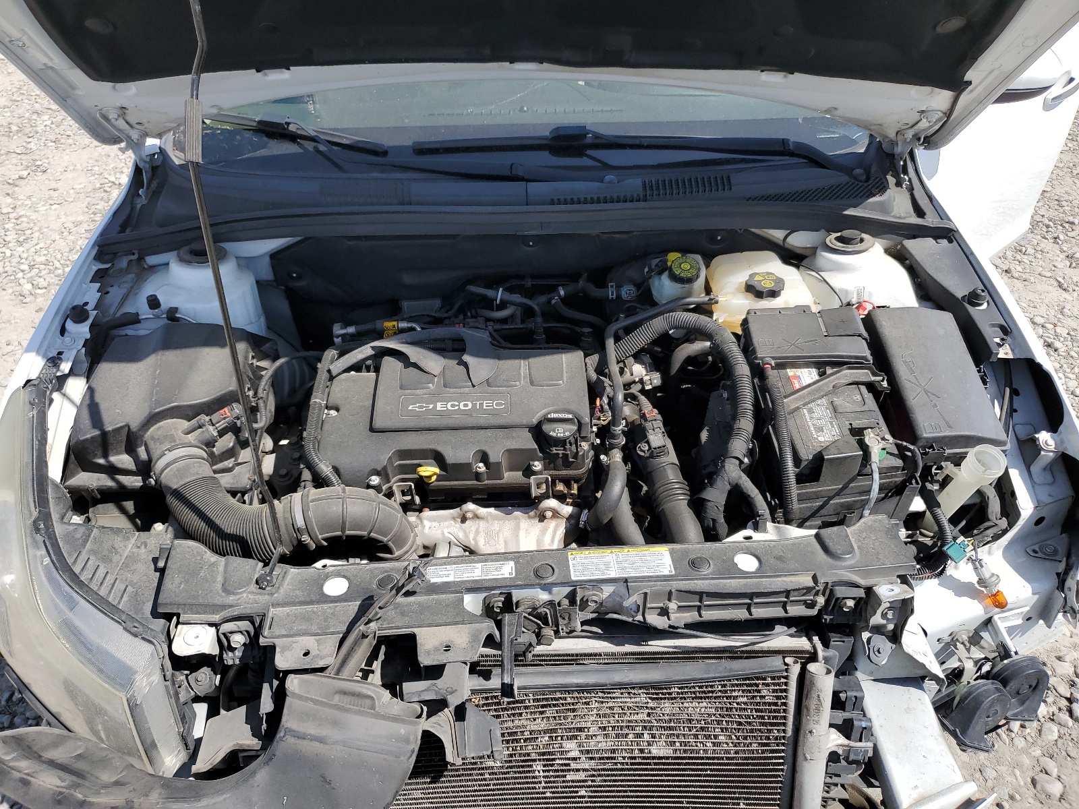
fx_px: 810
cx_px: 540
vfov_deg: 53.1
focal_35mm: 26
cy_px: 404
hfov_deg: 67.3
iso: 50
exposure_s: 1/2500
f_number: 1.5
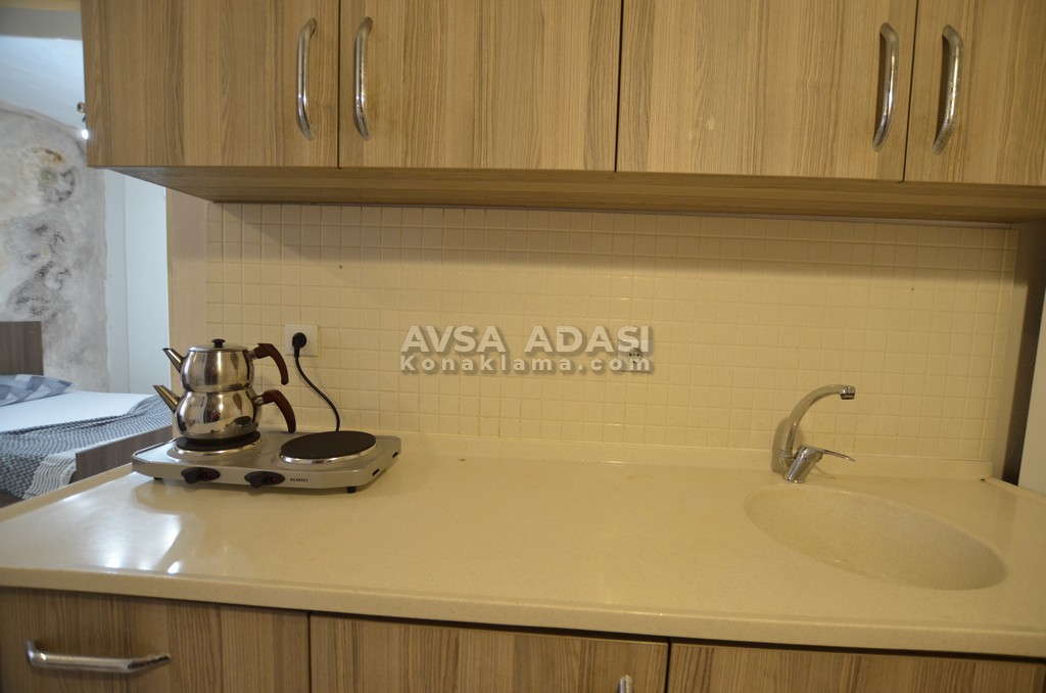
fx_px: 435
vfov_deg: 77.1
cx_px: 523
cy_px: 346
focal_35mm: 15
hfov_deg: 100.5
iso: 800
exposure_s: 1/60
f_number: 4
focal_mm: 10
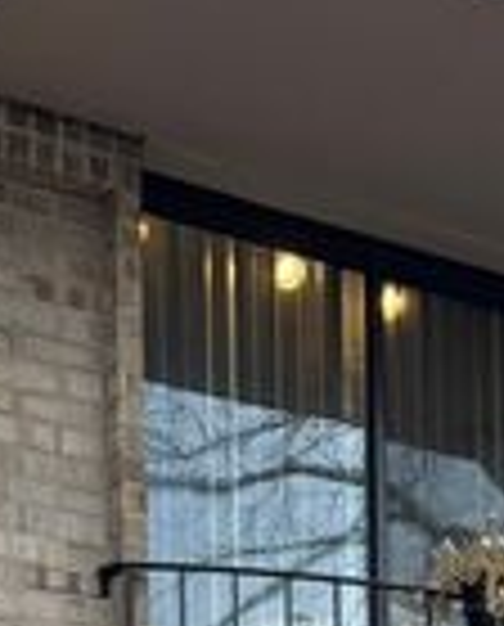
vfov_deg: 14.6
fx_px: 2079
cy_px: 1191
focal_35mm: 112
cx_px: 518
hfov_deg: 13.6
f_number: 1.78
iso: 80
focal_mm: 6.76
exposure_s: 1/311
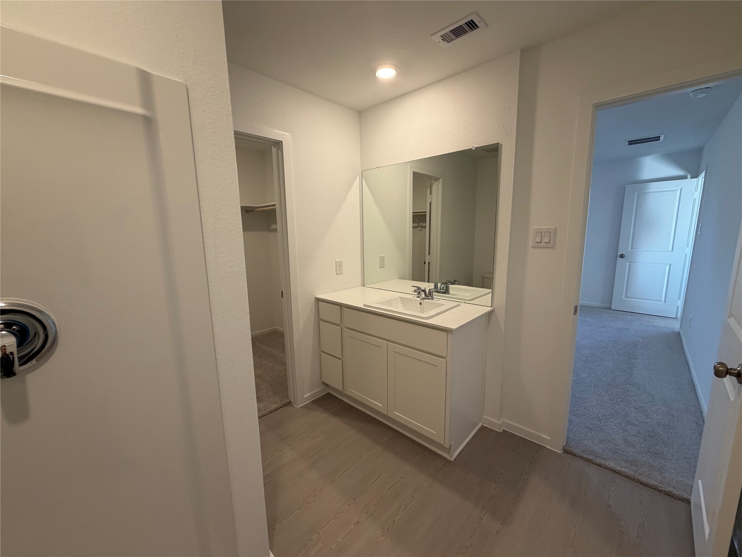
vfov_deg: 85.7
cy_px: 278
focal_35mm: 14
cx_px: 371
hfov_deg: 102.1
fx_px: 300
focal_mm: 2.22
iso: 200
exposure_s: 1/121
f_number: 2.2
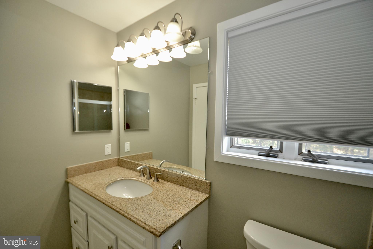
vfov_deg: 77.3
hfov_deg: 100.4
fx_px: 155
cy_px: 124
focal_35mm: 15
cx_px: 186
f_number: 3.5
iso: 360
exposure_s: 1/60
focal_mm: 10
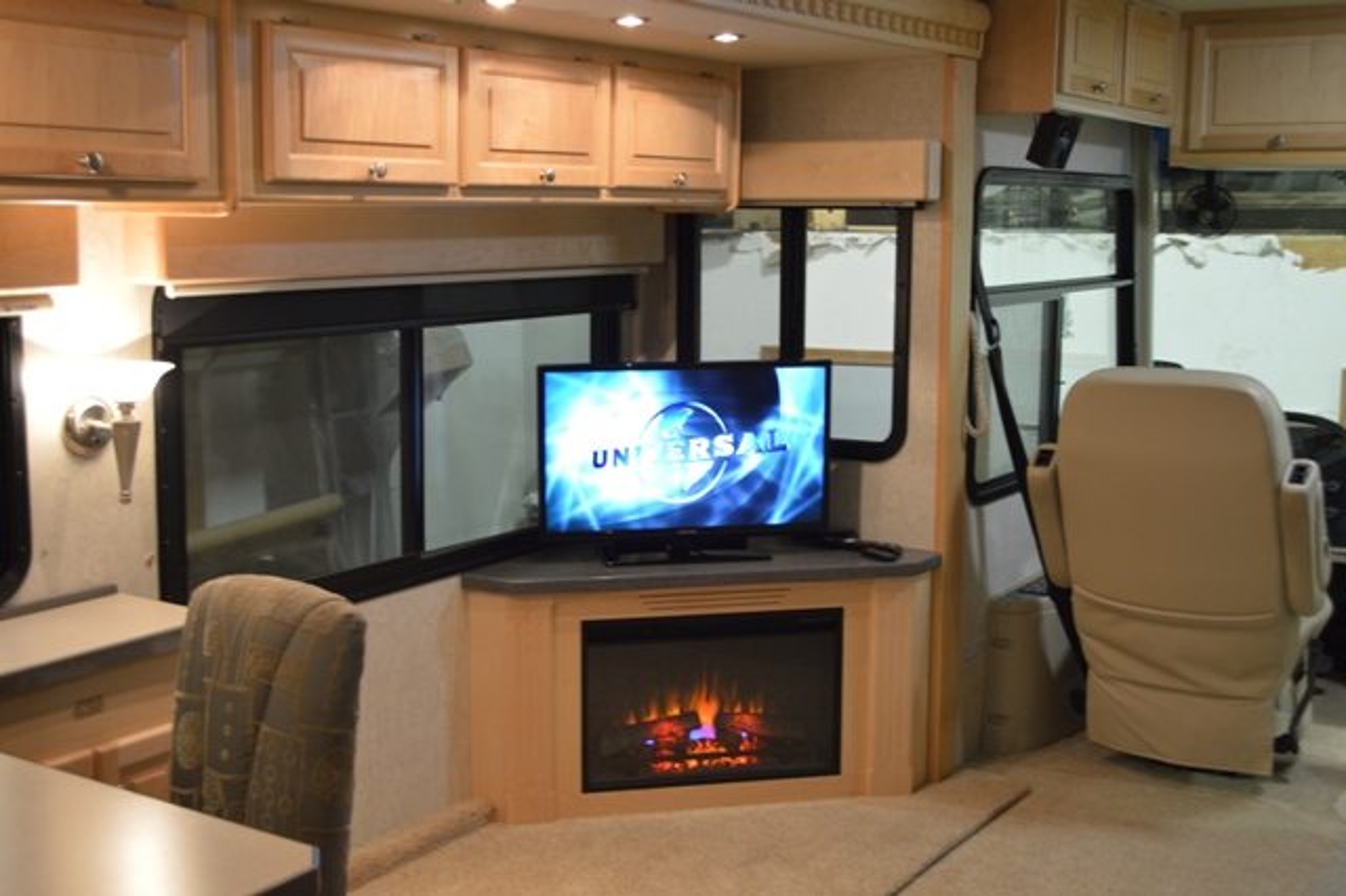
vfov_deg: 30.8
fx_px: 1626
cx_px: 673
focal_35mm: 44
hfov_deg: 45.0
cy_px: 448
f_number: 4.5
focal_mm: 29
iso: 800
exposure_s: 1/8
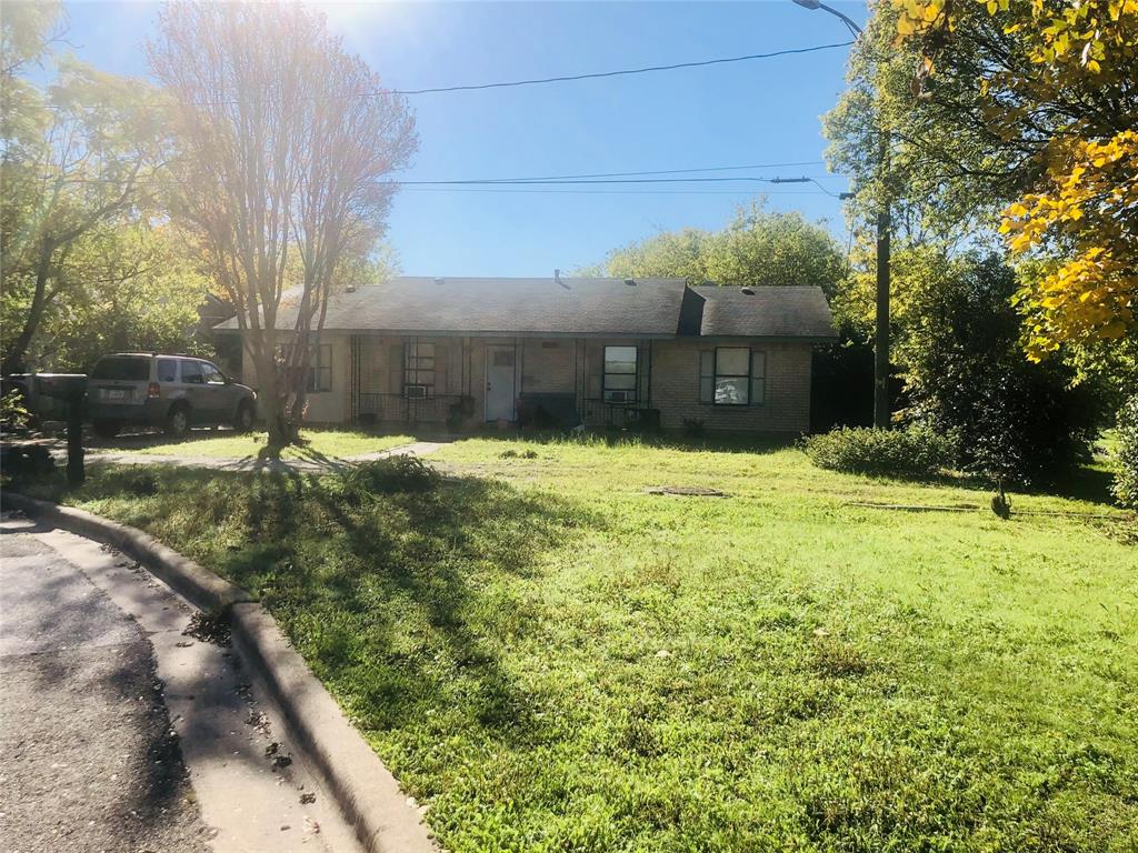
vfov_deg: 49.7
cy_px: 426
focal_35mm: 28
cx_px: 569
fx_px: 920
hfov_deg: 63.4
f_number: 1.8
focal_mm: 3.99
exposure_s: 1/2288
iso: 20
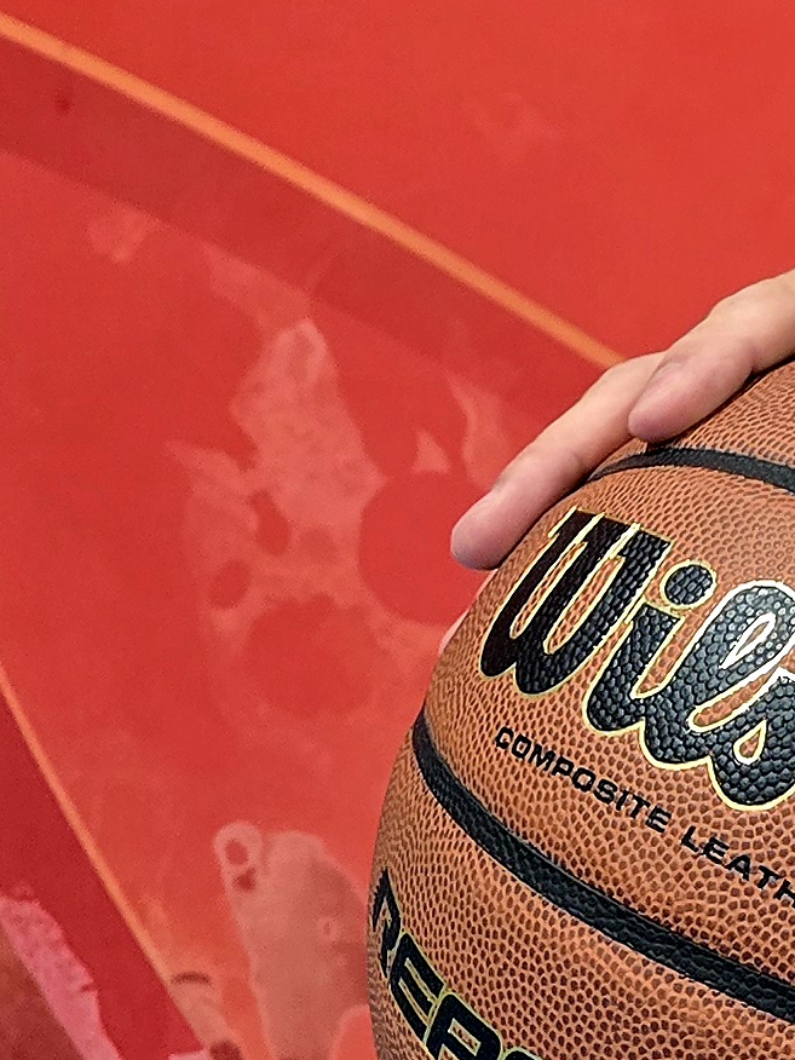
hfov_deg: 12.0
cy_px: -224
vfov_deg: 17.8
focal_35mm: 105
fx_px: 3215
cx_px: 1747
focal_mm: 6.3
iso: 800
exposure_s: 1/101
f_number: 1.7
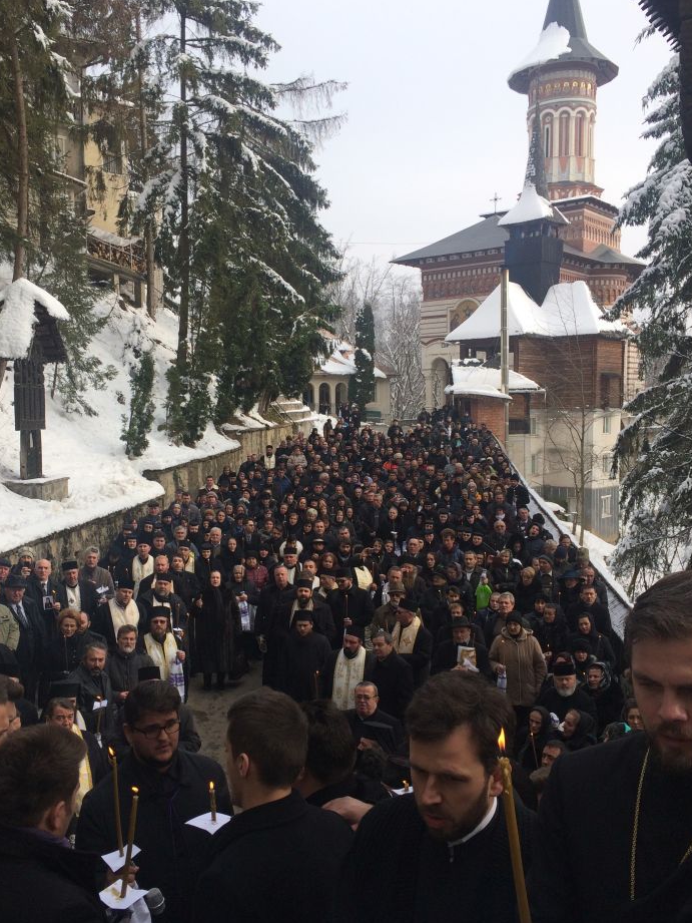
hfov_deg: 41.7
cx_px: 305
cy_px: 490
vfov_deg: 53.9
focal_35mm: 34
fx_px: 906
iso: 32
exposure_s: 1/977
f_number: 2.2
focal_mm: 4.15
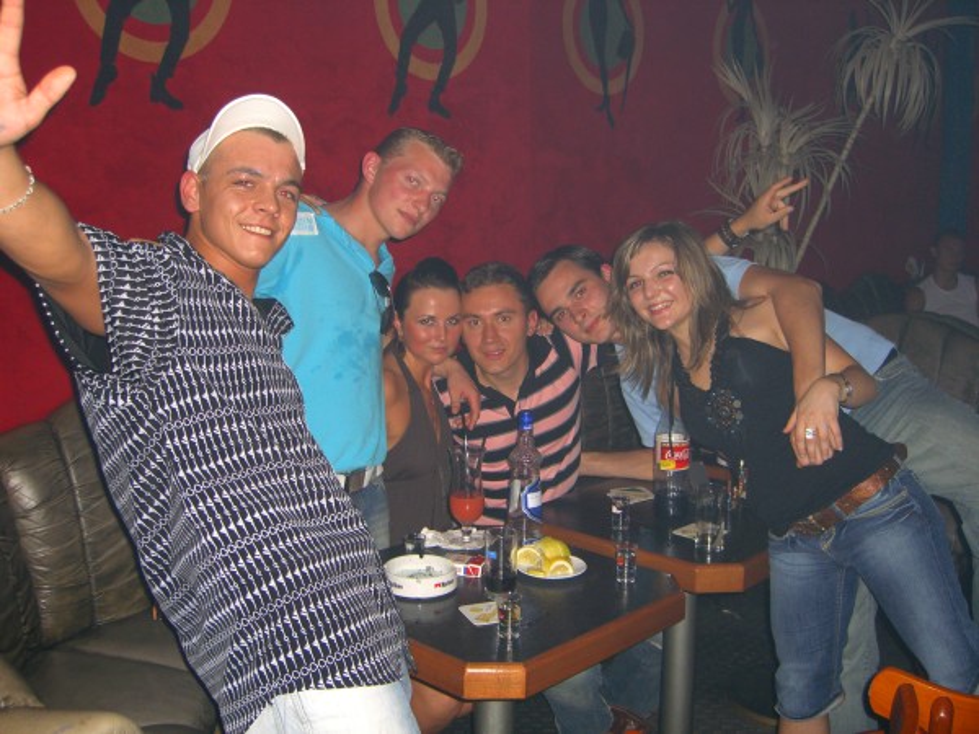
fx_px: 1075
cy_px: 367
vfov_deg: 37.7
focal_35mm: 38
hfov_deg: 49.0
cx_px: 490
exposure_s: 1/60
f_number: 2.8
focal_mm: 7.9
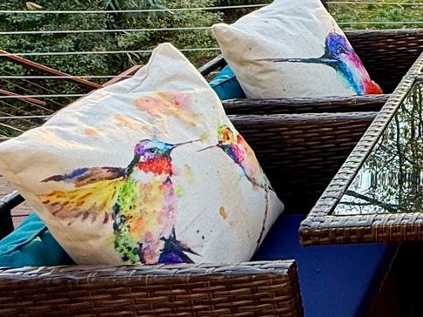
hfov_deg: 24.8
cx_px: 642
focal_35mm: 59
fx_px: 721
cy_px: 11
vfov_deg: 23.9
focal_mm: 2.22
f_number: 2.2
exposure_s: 1/104
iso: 64
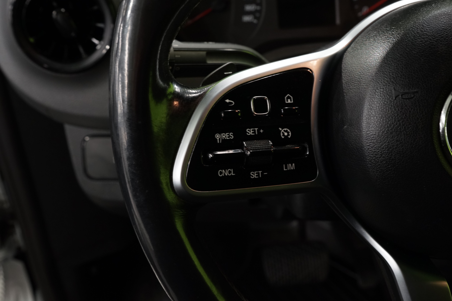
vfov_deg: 35.1
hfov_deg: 50.7
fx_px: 477
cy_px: 150
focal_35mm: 38
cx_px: 226
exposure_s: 1/10
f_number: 10
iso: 1250
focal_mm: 38
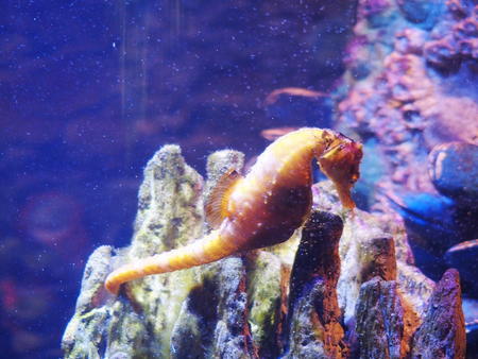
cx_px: 239
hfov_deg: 6.6
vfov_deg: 5.0
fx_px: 4145
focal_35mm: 300
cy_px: 180
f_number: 2.8
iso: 800
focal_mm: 64.3
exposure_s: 1/80
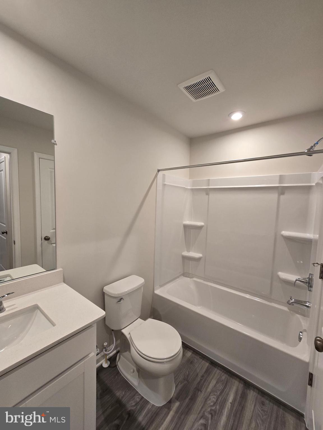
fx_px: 162
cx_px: 162
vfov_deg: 106.2
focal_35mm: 13
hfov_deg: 89.9
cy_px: 215
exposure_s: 1/60
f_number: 2.2
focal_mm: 2.2
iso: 80
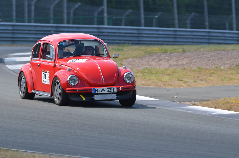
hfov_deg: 4.6
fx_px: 2982
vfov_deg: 3.0
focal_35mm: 450
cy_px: 79
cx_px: 120
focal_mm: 300
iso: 100
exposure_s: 1/400
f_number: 5.6
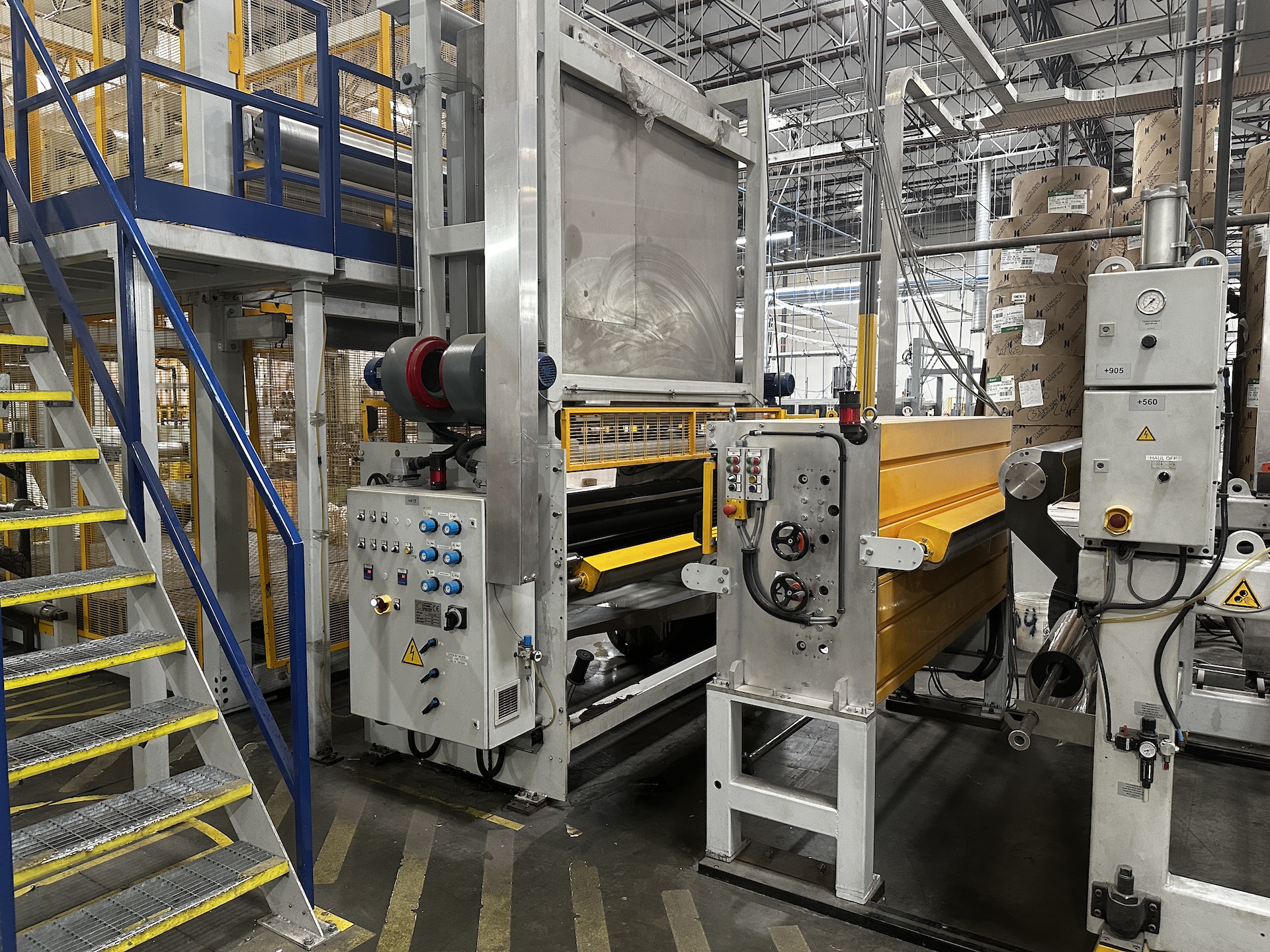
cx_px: 635
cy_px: 476
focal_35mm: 24
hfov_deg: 71.6
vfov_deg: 56.8
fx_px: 881
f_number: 1.78
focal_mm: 6.86
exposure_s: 1/60
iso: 320
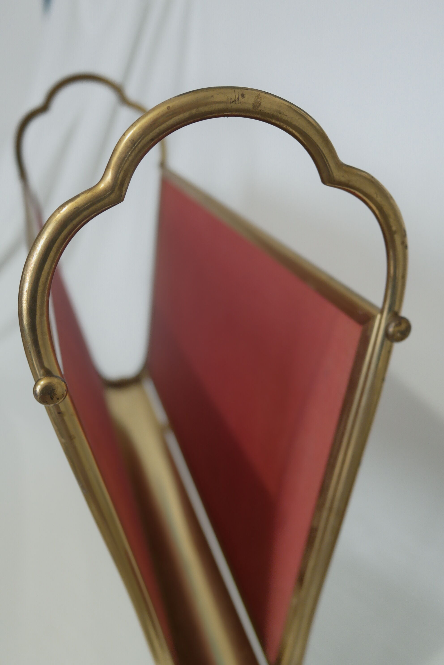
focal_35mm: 30
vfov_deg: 61.9
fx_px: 555
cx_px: 222
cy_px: 332
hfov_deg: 43.6
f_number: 3.5
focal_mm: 20
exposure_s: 1/40
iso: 400
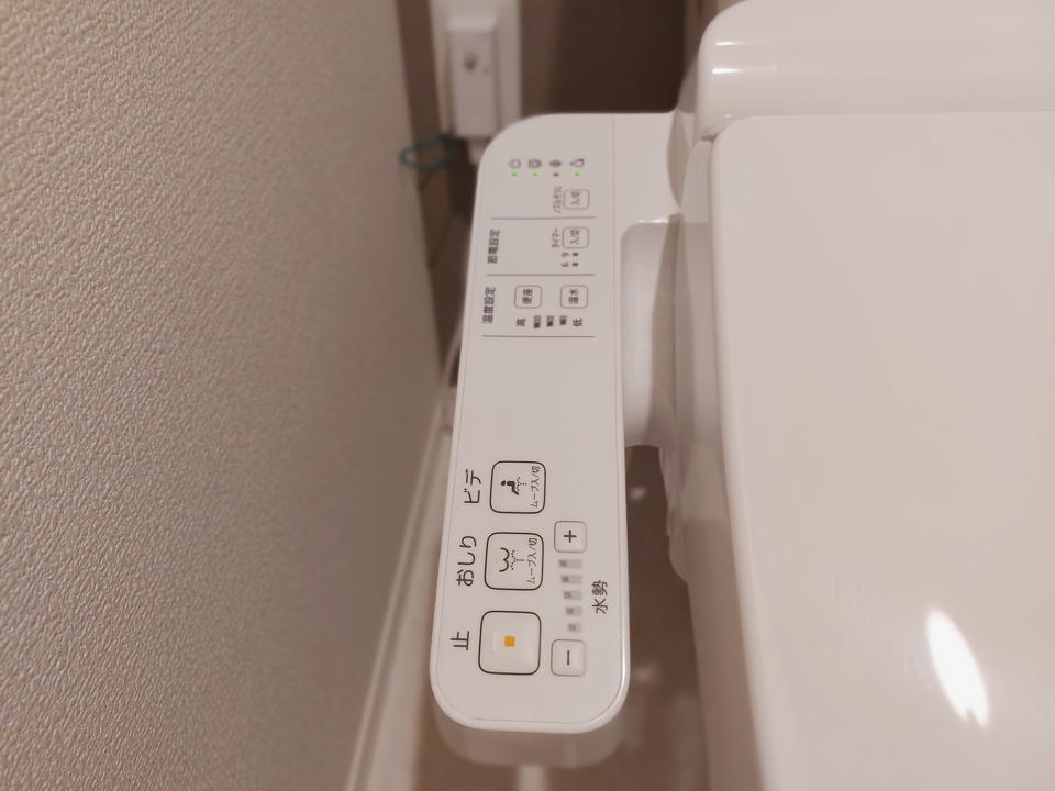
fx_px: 731
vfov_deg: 56.8
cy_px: 396
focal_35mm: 24
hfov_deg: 71.6
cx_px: 528
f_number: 1.8
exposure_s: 1/24
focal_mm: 5.23
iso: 100
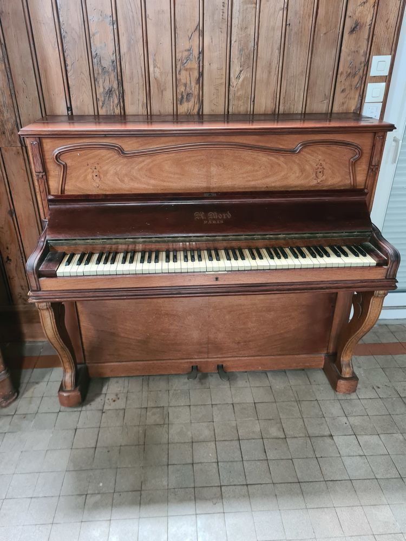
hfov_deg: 53.1
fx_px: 407
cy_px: 270
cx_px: 203
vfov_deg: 67.3
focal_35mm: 26
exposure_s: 1/50
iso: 500
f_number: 1.8
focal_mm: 5.4
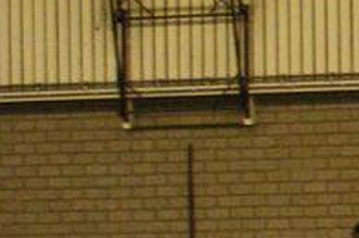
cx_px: 1086
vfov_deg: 5.3
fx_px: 2559
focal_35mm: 257
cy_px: 419
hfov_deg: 7.1
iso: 800
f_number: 2.8
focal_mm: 28
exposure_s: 1/100
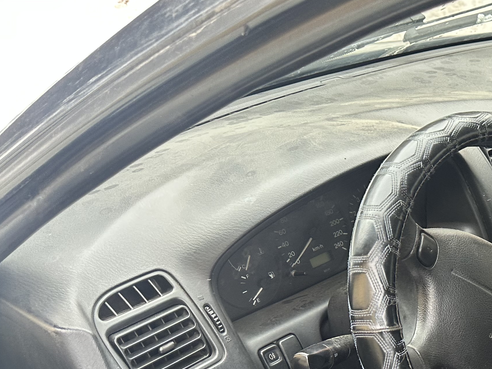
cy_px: 376
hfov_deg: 29.4
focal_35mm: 57
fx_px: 810
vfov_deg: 24.4
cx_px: 582
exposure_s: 1/121
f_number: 1.78
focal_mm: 6.86
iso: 200
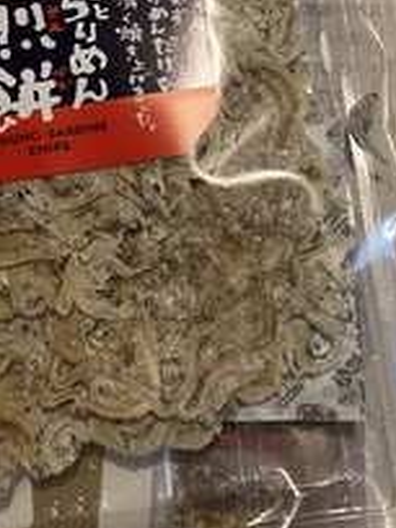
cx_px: 256
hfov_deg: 26.4
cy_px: 93
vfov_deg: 33.7
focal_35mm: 55
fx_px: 839
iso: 400
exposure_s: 1/25
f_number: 1.8
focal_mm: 3.99
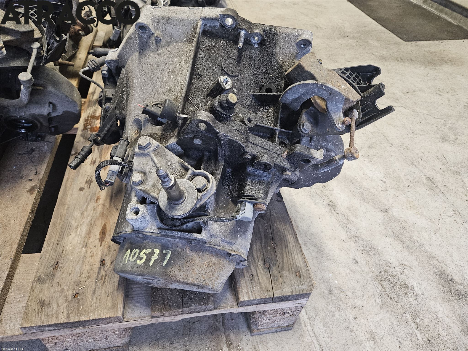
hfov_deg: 73.9
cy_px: 176
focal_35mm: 23
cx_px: 234
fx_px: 311
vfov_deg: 58.9
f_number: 1.8
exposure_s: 1/50
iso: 640
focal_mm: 5.4
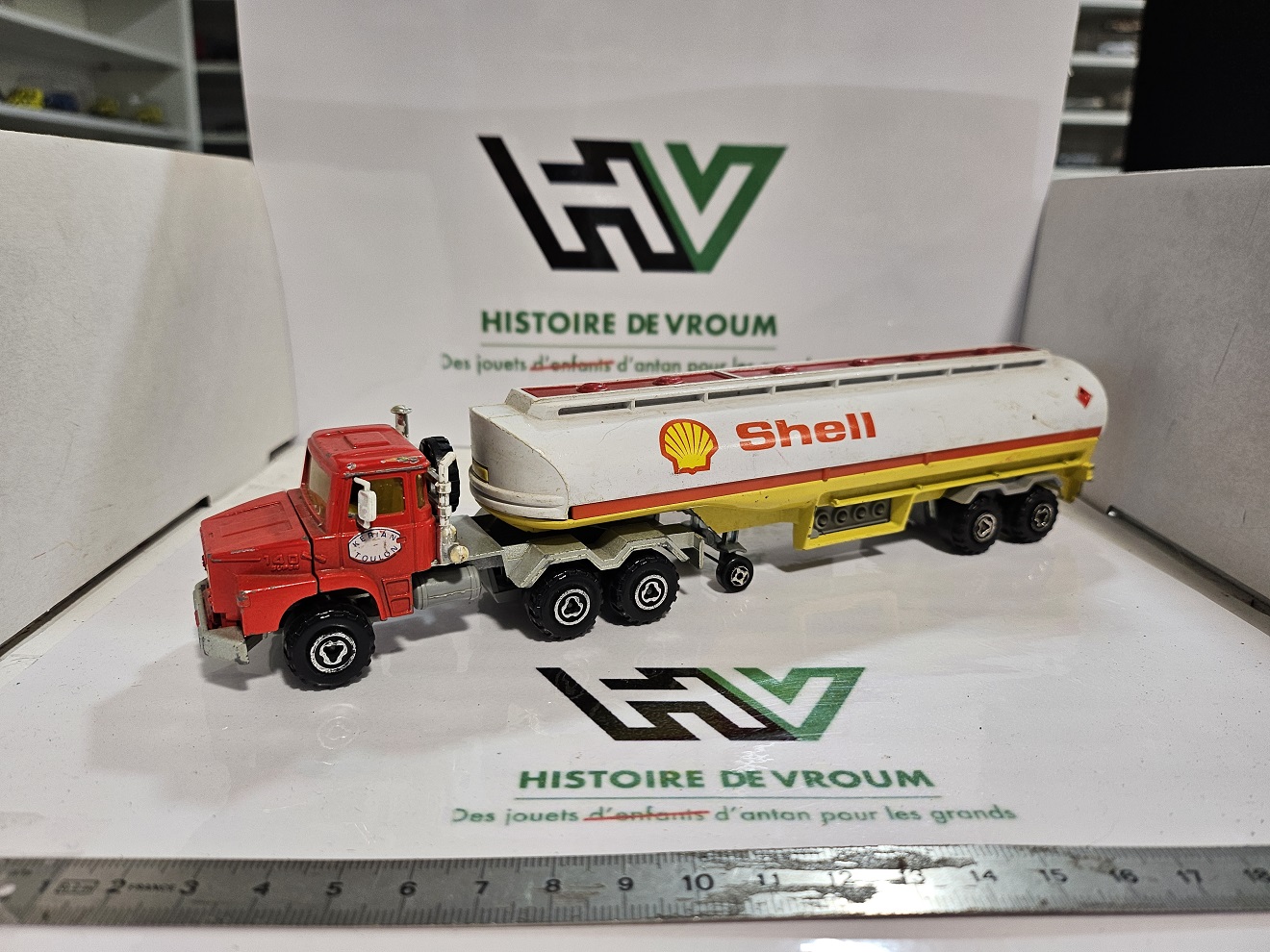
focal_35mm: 24
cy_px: 476
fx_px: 881
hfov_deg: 71.6
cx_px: 635
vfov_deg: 56.8
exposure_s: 1/100
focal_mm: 5
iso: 125
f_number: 1.8
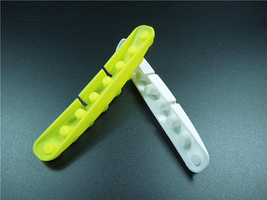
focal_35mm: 31
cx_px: 134
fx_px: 239
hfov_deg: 58.4
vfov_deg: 45.4
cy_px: 100
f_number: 3.6
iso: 280
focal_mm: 5.6
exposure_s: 1/125
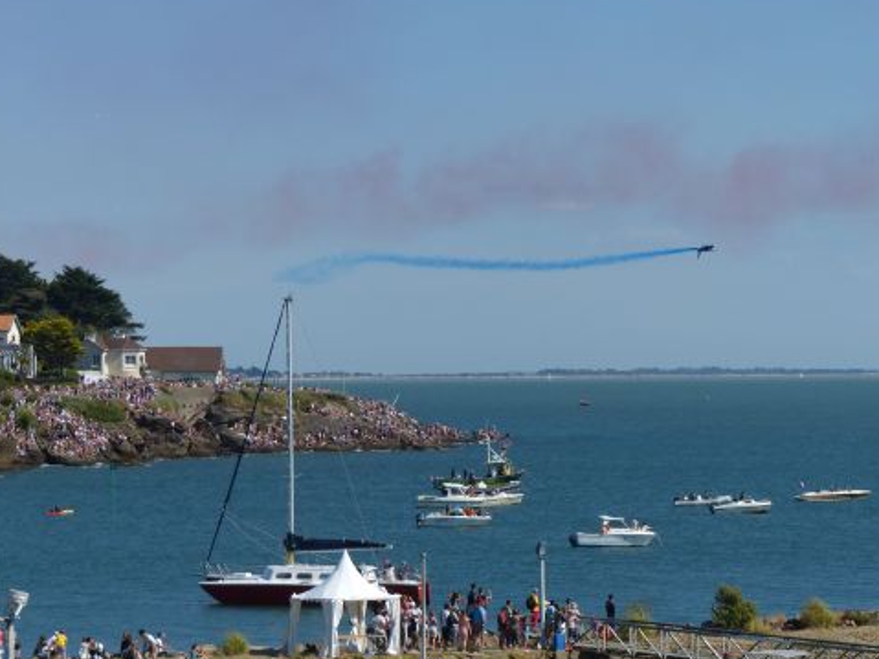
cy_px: 320
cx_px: 437
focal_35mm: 164
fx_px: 4163
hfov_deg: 12.1
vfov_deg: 9.0
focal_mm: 28.3
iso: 100
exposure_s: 1/1600
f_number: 4
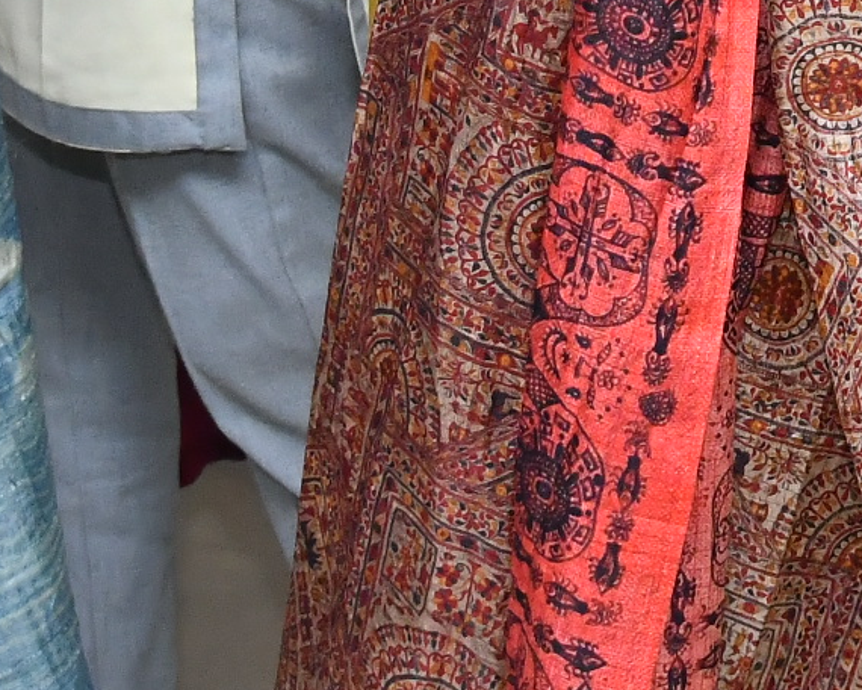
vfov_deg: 6.3
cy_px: -1197
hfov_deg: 8.2
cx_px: 1369
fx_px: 5893
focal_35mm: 231
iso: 1250
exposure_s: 1/160
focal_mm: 34
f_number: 6.3
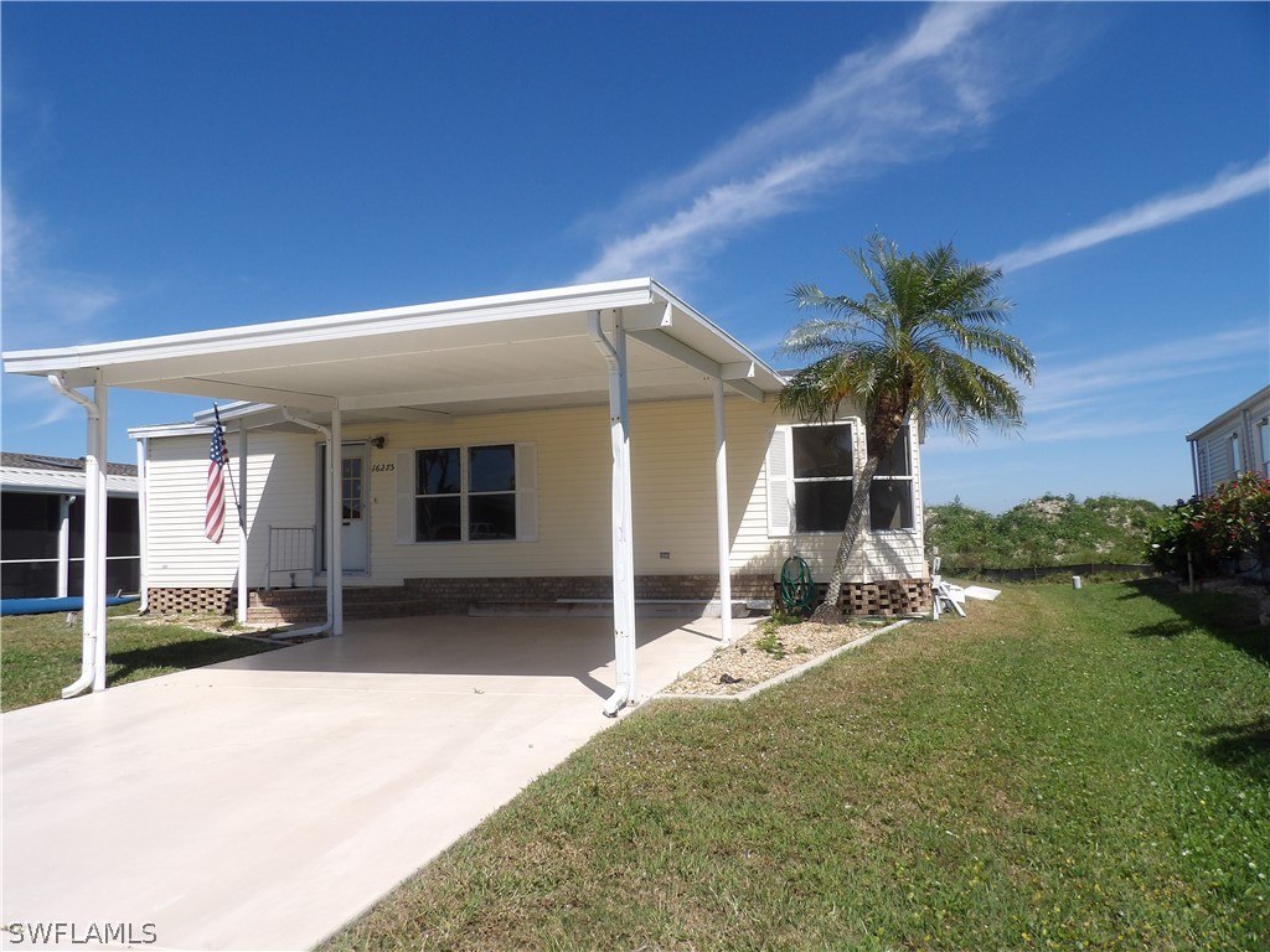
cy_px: 476
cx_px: 635
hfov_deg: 71.6
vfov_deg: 56.8
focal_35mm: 24
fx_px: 881
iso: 100
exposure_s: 1/838
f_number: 4.6
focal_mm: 4.3
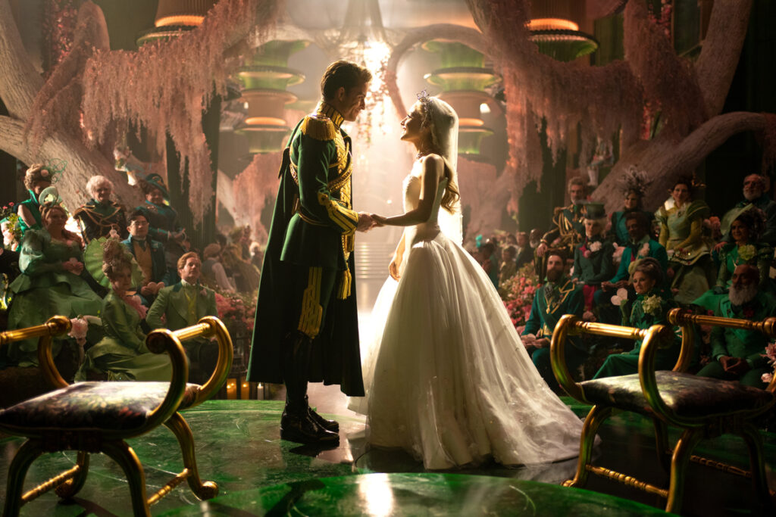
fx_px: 754
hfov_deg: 54.4
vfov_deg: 37.9
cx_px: 388
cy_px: 258
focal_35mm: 35
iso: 1600
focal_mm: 35
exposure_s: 1/160
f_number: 1.8
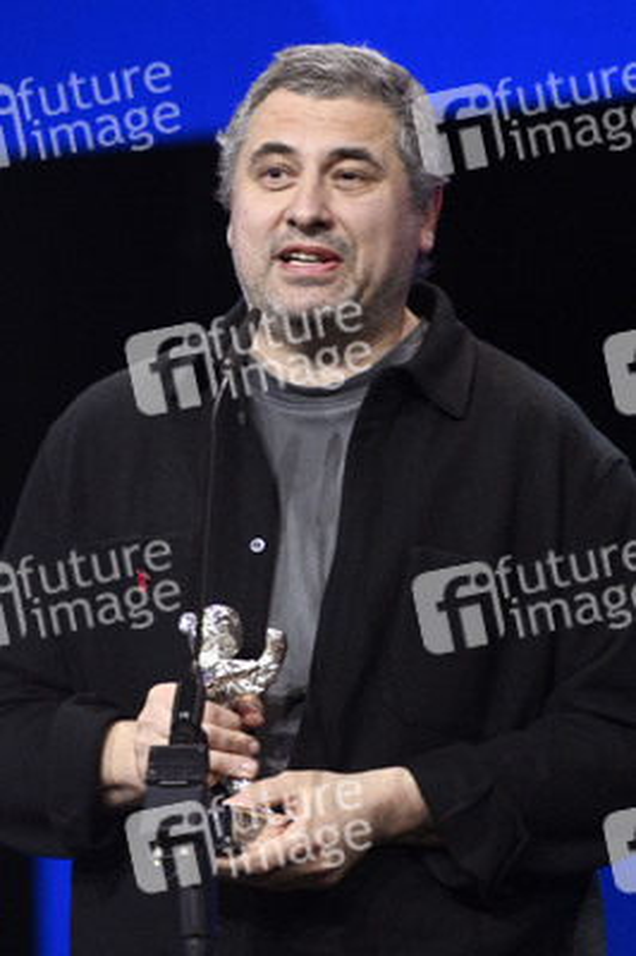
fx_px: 8494
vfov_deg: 6.4
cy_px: 478
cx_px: 318
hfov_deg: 4.3
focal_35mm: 320
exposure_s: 1/200
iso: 10000
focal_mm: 320
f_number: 5.6
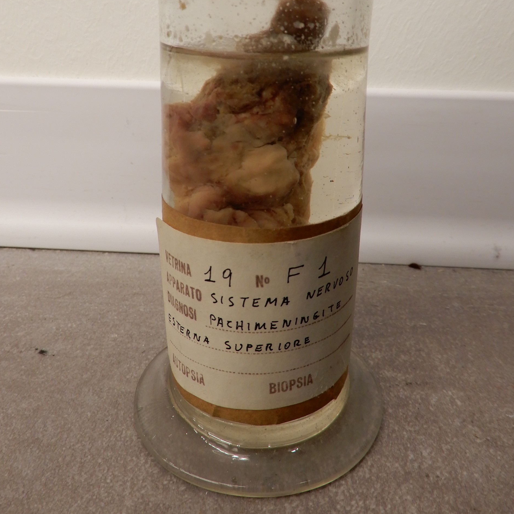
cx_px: 257
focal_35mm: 34
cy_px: 175
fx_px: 571
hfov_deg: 48.5
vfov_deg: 47.7
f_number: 3.5
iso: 180
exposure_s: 1/30
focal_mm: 5
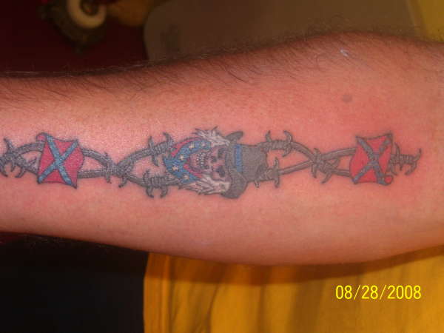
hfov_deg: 33.8
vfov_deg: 25.7
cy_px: 166
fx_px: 731
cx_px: 222
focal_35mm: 57
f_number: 3.4
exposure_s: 1/60
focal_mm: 9.4
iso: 125
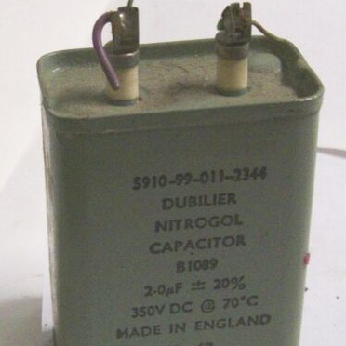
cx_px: 177
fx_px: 464
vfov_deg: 40.7
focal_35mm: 41
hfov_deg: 40.9
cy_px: 211
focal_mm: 5.6
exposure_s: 1/29.2
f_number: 2.7
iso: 160
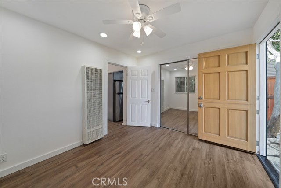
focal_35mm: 12
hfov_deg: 112.6
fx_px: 94
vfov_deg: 90.0
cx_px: 140
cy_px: 94
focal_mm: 12
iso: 320
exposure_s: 1/20
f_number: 7.1
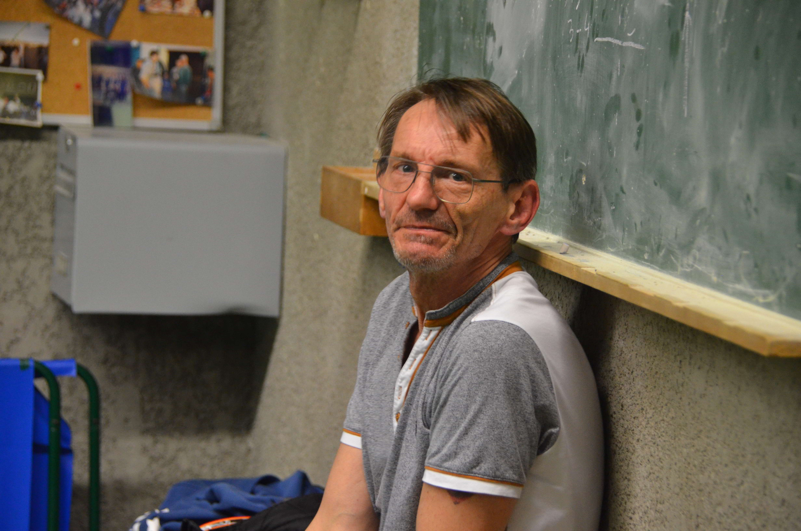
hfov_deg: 11.4
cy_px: 266
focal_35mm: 180
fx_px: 3997
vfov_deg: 7.6
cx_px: 400
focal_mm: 120
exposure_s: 1/80
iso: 2000
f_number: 5.6
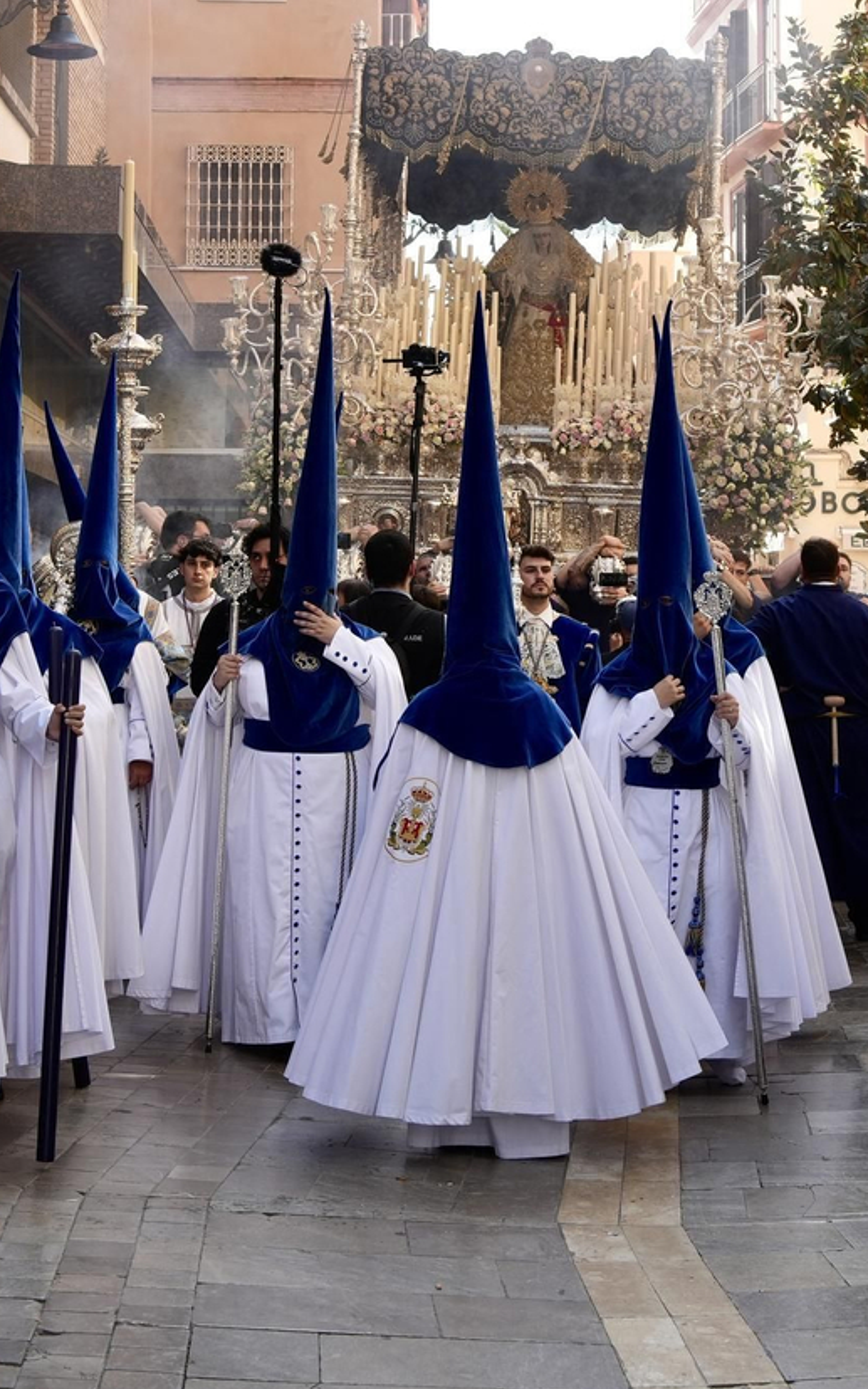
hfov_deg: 18.8
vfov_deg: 29.7
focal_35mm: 69
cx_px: 536
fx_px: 2611
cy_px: 514
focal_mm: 35
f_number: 5.6
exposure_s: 1/200
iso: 250
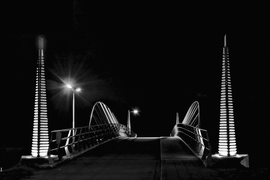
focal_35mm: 93
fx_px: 697
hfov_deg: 21.9
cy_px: 90
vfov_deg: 14.7
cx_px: 135
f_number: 11
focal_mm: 62
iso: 250
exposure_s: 8
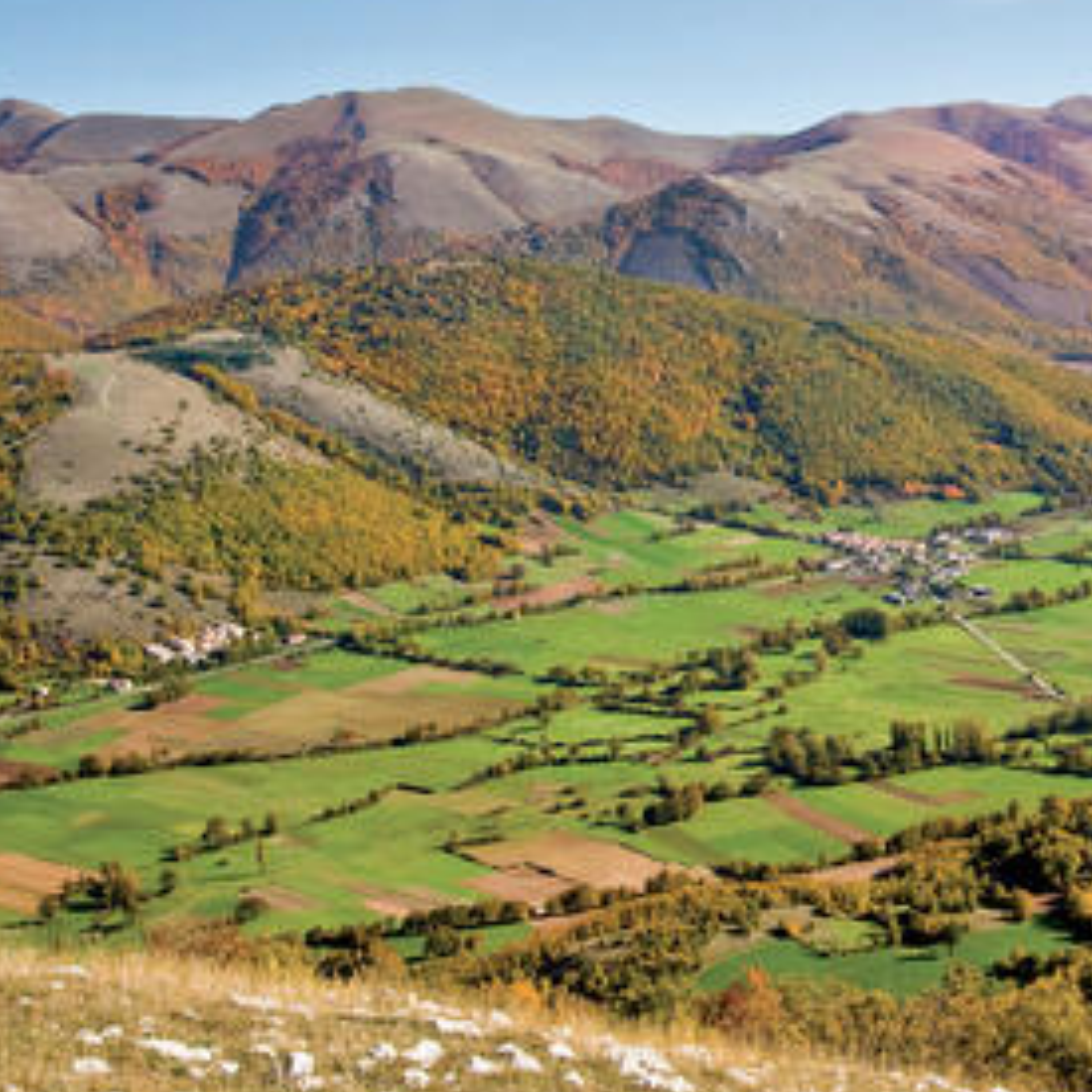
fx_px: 2248
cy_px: 351
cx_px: 953
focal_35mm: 63
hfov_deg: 26.5
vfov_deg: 27.1
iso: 200
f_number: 9
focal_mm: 34
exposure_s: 1/320
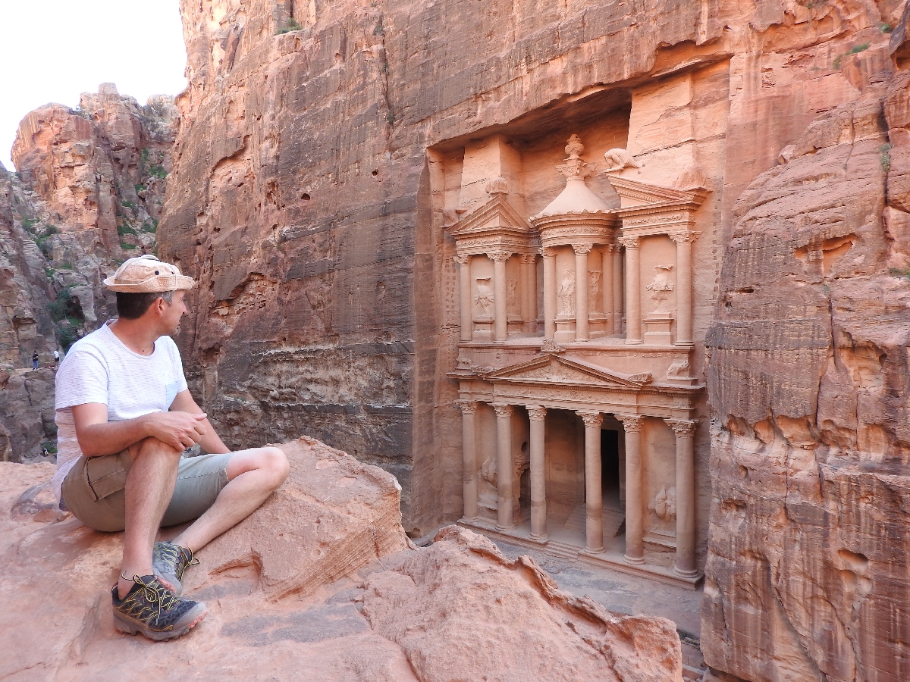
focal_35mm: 24
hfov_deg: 71.6
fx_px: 631
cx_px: 455
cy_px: 341
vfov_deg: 56.8
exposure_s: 1/50
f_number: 3.3
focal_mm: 4.3
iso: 100
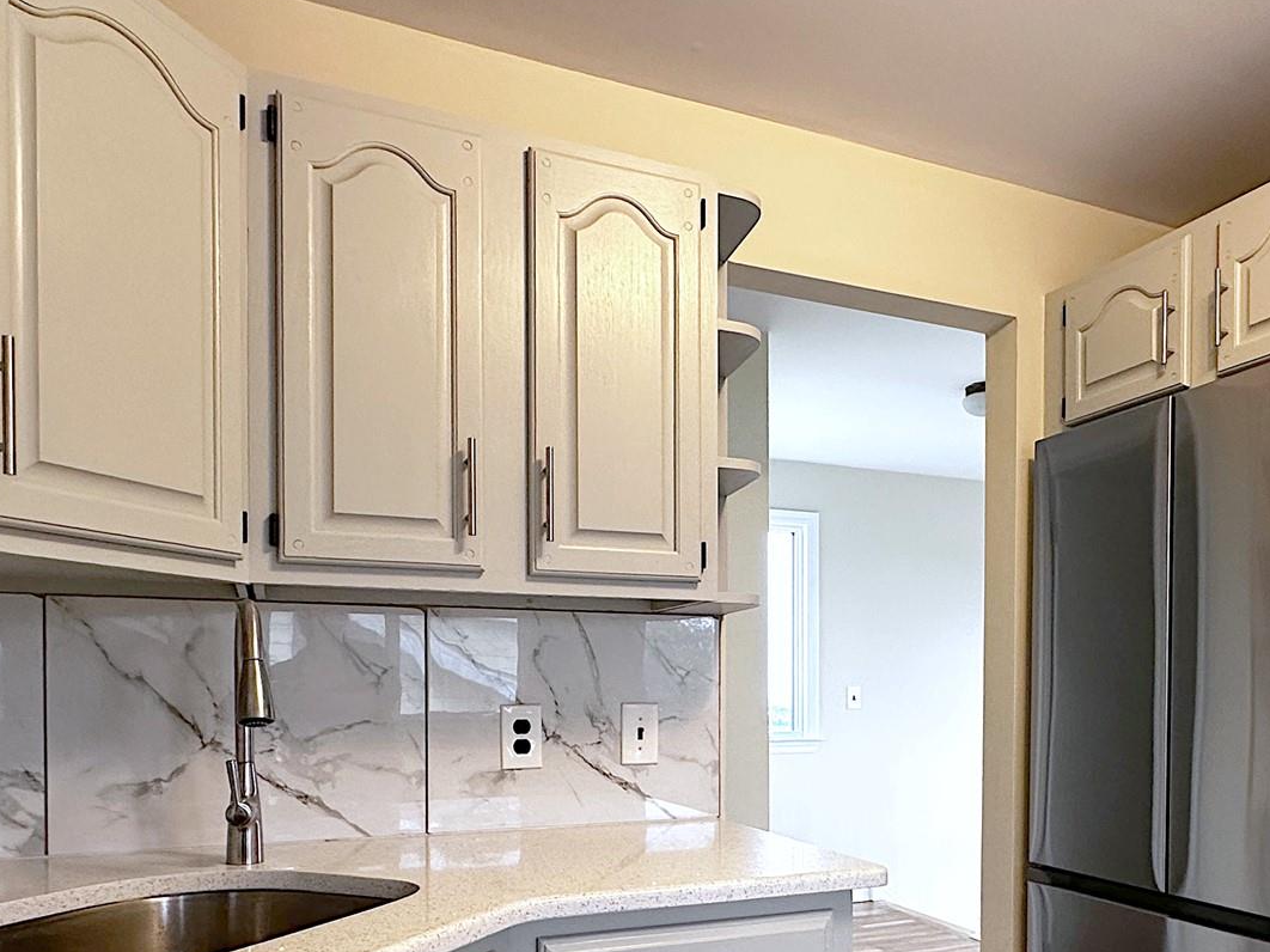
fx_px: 990
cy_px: 695
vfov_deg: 49.6
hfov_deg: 65.2
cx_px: 698
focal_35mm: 27
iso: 200
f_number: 2.2
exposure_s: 1/120
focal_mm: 2.22
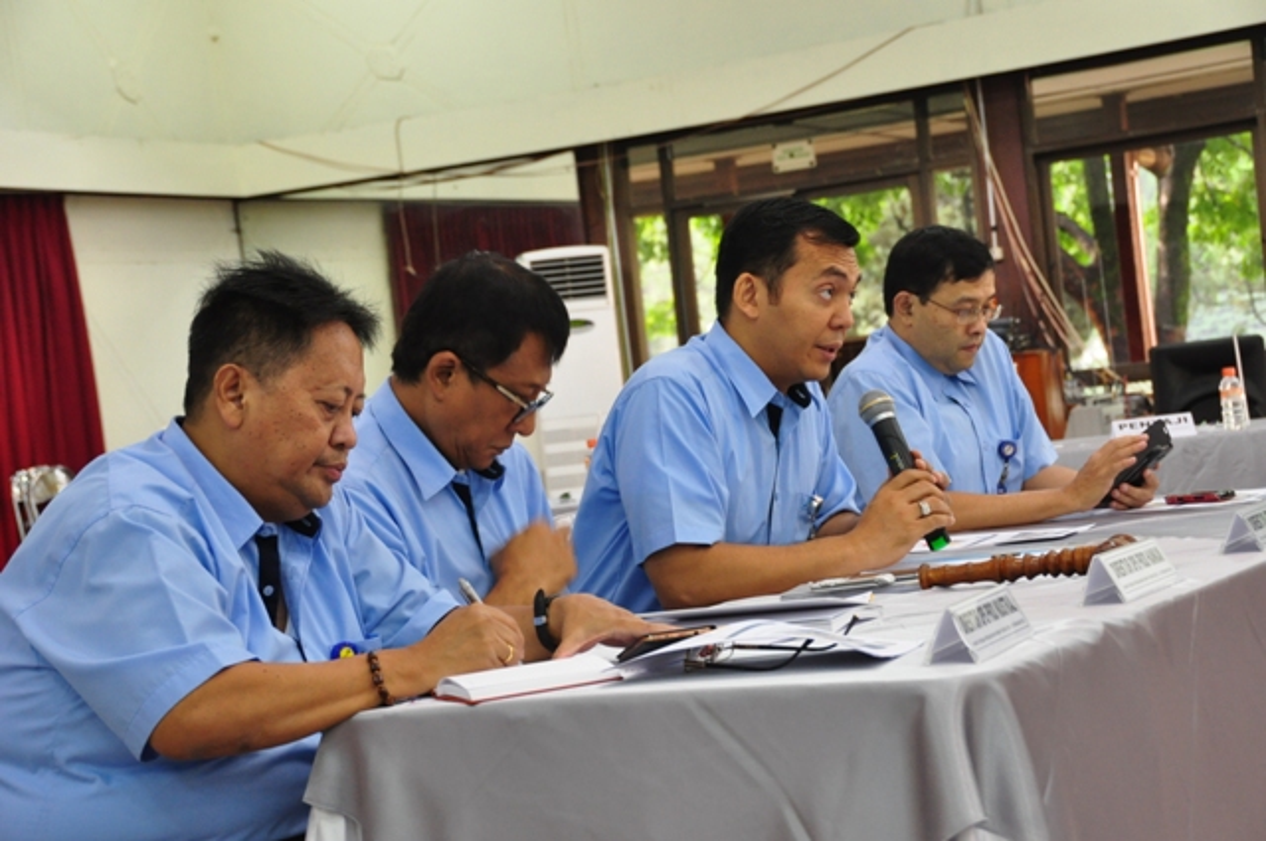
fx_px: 2634
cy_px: 420
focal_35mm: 75
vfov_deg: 18.1
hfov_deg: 27.0
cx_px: 633
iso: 1000
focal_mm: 50
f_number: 6.3
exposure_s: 1/20
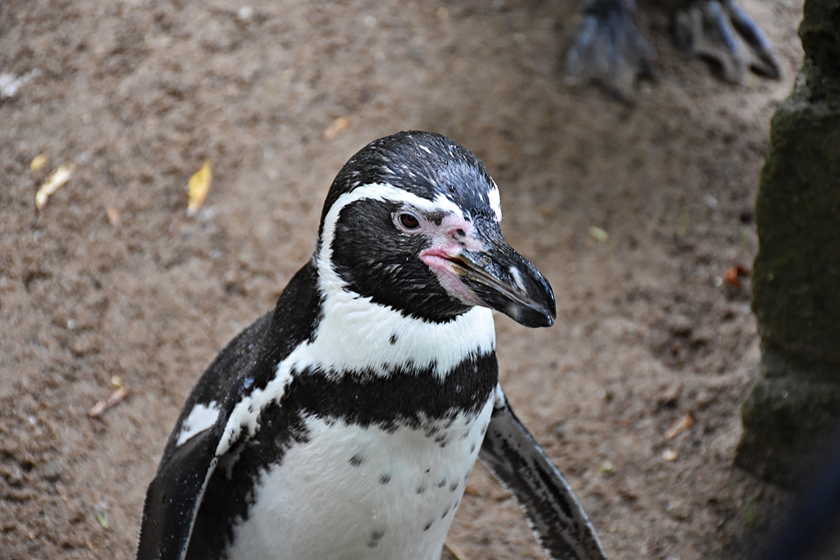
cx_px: 420
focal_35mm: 128
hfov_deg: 16.1
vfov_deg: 10.8
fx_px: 2975
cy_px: 280
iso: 1600
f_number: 5.3
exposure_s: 1/125
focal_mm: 85
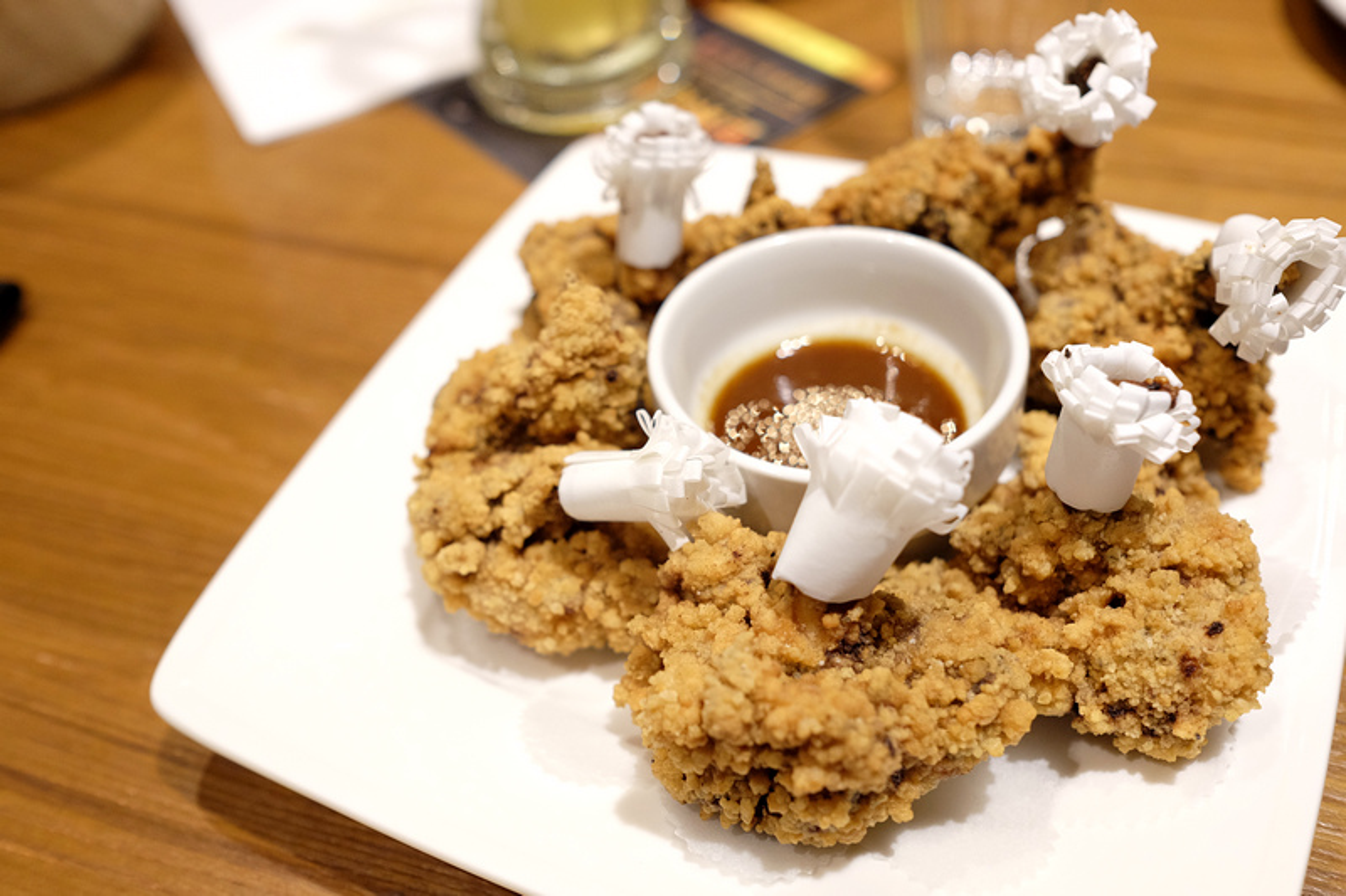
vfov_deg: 37.8
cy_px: 448
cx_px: 673
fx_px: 1308
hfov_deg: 54.4
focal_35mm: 35
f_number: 2.8
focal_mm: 23
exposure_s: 1/110
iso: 1600
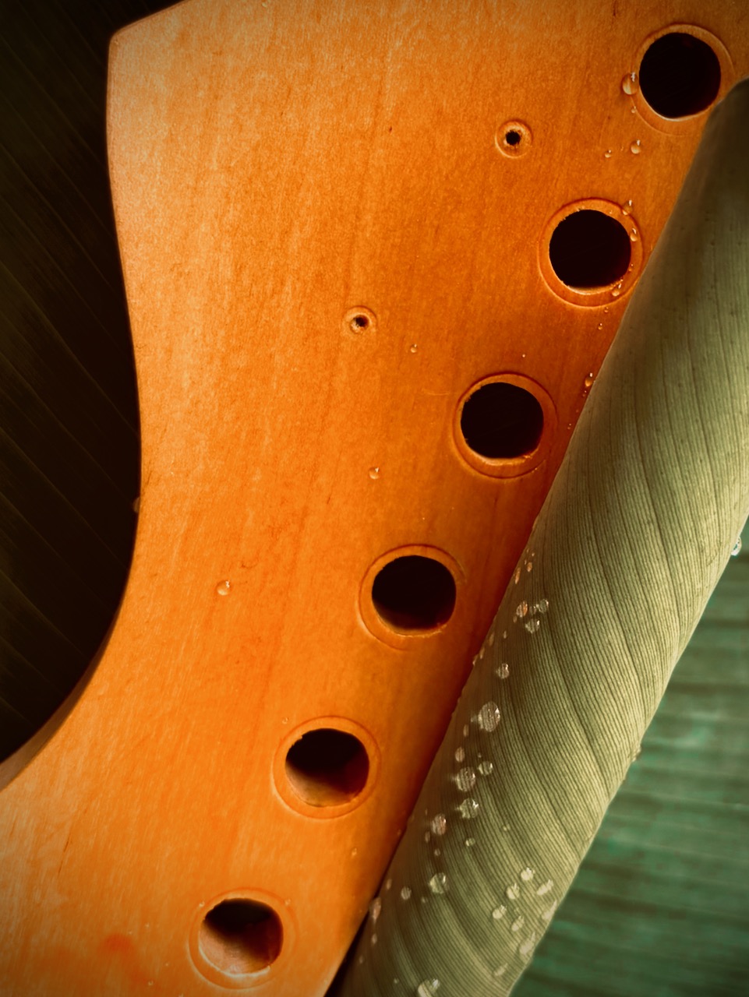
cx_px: 374
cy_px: 498
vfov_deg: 67.3
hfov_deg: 53.1
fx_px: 750
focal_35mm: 26
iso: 64
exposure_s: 1/121
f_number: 1.6
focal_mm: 5.96
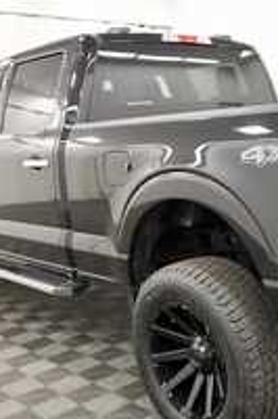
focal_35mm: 50
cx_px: 245
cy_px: 213
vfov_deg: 39.6
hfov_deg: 26.2
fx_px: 580
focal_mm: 17
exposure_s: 1/125
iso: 1600
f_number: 5.3
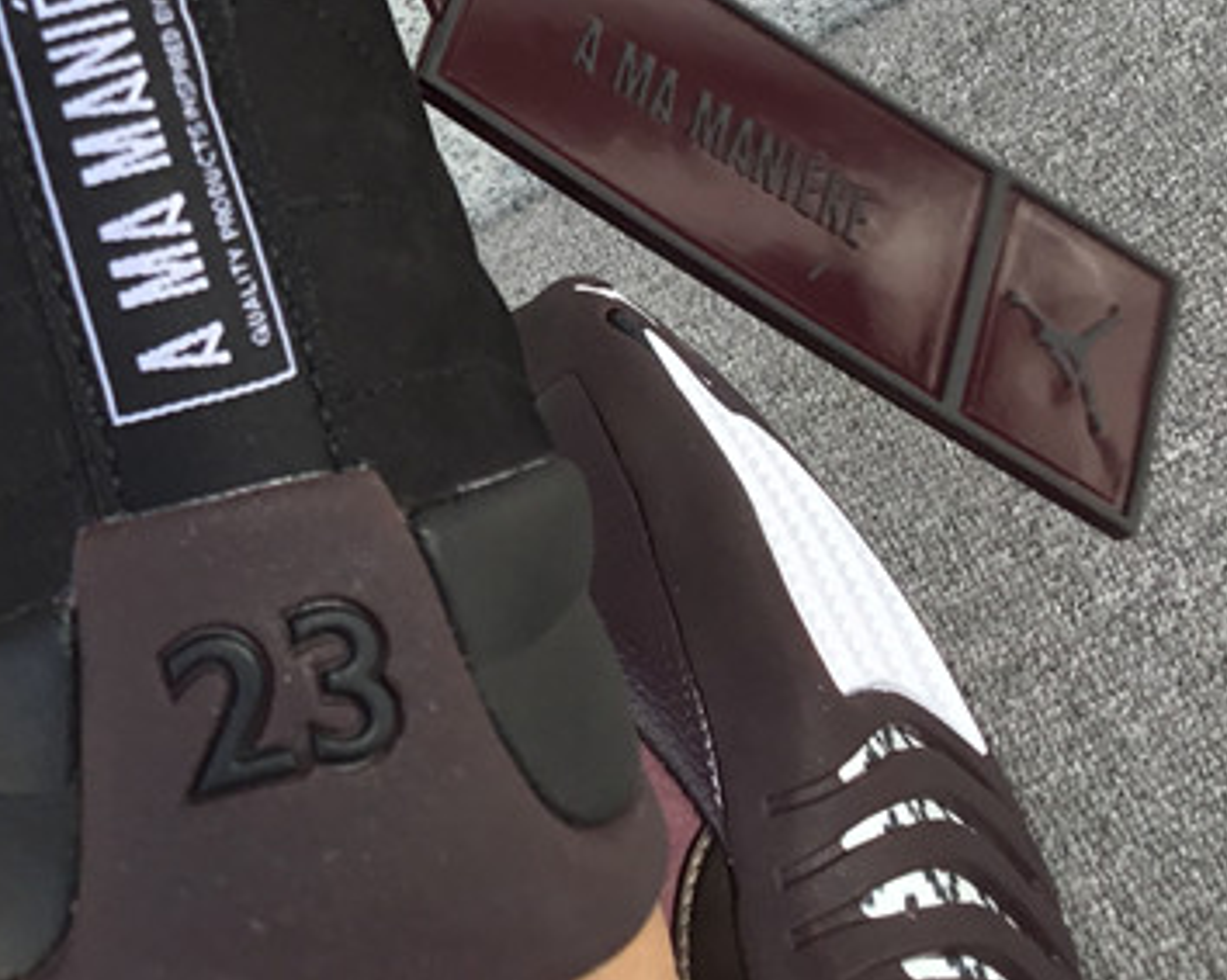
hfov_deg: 23.8
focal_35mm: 77
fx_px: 2795
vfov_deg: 19.5
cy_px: 102
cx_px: 21
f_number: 2.4
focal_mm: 3.3
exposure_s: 1/353
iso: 25
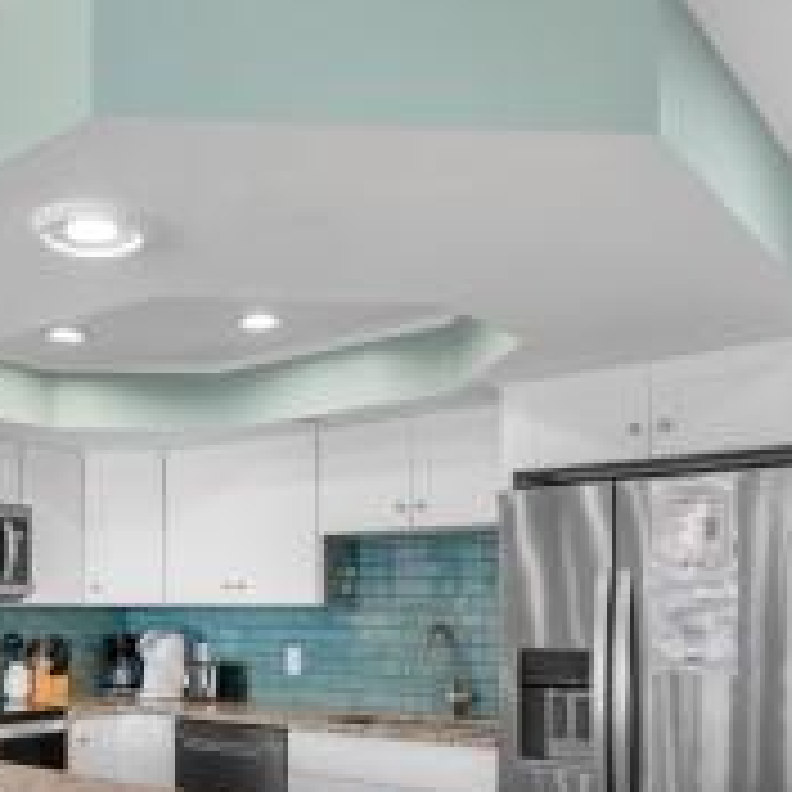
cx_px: 189
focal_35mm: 37
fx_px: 958
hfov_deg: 43.4
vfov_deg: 43.5
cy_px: 594
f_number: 4.8
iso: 100
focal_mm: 11.5
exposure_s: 1/30
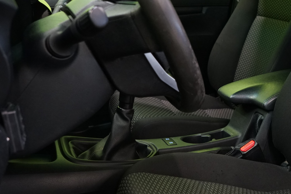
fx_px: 461
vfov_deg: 23.8
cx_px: 253
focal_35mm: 57
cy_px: 96
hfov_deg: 33.5
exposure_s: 1/30
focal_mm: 30
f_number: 5.6
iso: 2500
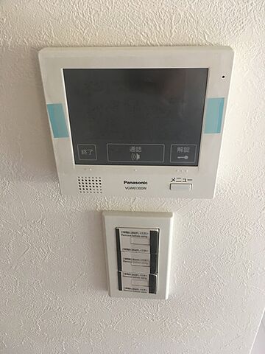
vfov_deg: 61.7
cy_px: 177
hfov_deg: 48.2
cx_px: 132
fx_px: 296
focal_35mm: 29
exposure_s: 1/30
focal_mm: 4.15
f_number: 2.2
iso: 64
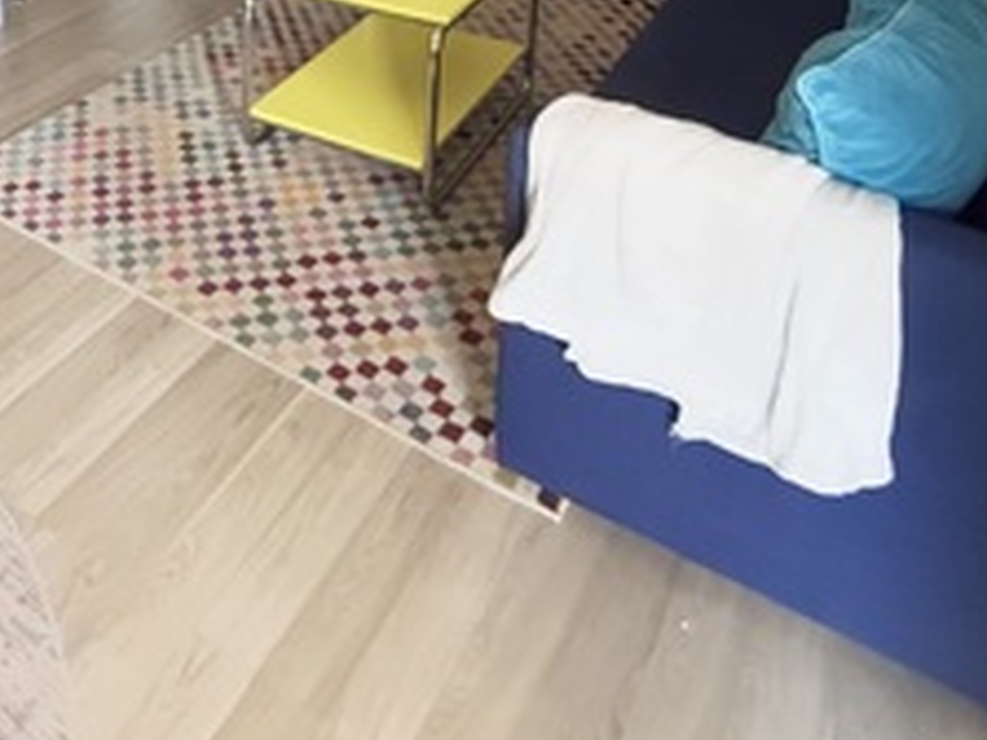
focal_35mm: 40
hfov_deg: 43.5
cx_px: 132
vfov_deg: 28.3
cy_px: -264
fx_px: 1141
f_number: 2.2
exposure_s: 1/55
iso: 1250
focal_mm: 2.22
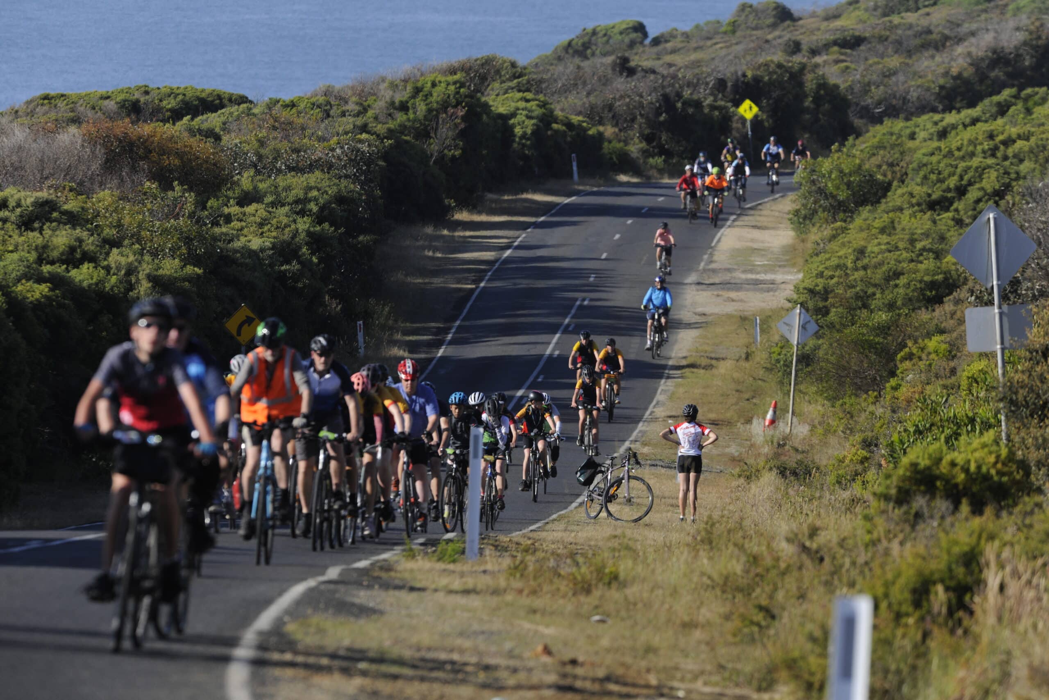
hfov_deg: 5.2
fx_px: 11655
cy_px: 350
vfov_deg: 3.4
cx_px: 524
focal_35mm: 400
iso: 400
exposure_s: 1/1000
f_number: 4
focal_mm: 400
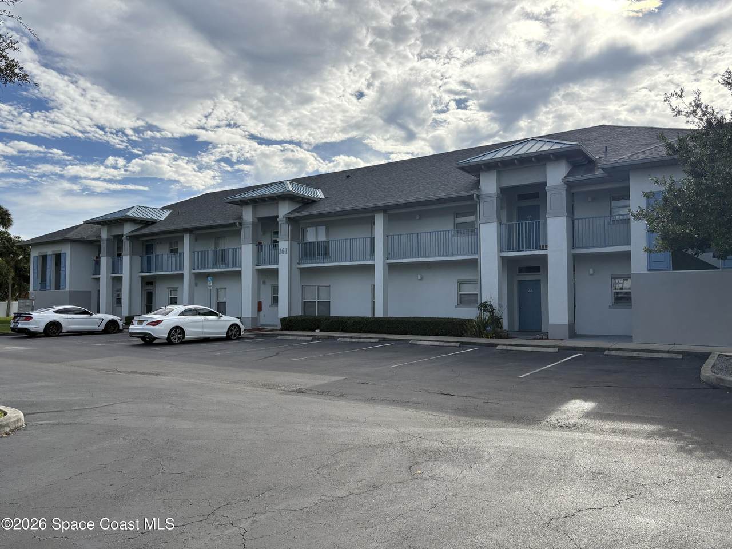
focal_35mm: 26
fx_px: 550
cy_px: 274
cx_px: 366
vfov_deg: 53.1
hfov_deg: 67.3
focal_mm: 5.96
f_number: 1.6
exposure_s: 1/6329
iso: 64
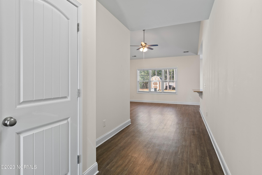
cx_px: 131
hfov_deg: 90.0
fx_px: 131
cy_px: 88
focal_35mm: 18
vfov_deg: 67.4
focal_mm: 12
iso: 100
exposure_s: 1/4
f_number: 4.8
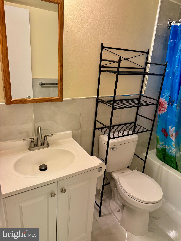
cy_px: 120
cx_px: 90
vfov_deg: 71.6
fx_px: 167
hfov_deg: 56.8
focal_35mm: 24
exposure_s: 1/120
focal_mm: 6.76
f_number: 1.78
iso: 125
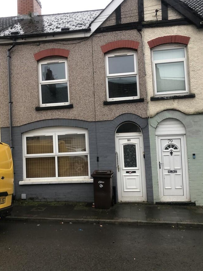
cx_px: 92
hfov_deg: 42.9
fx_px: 258
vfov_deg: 55.3
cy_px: 136
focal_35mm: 33
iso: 25
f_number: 1.8
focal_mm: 3.99
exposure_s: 1/40
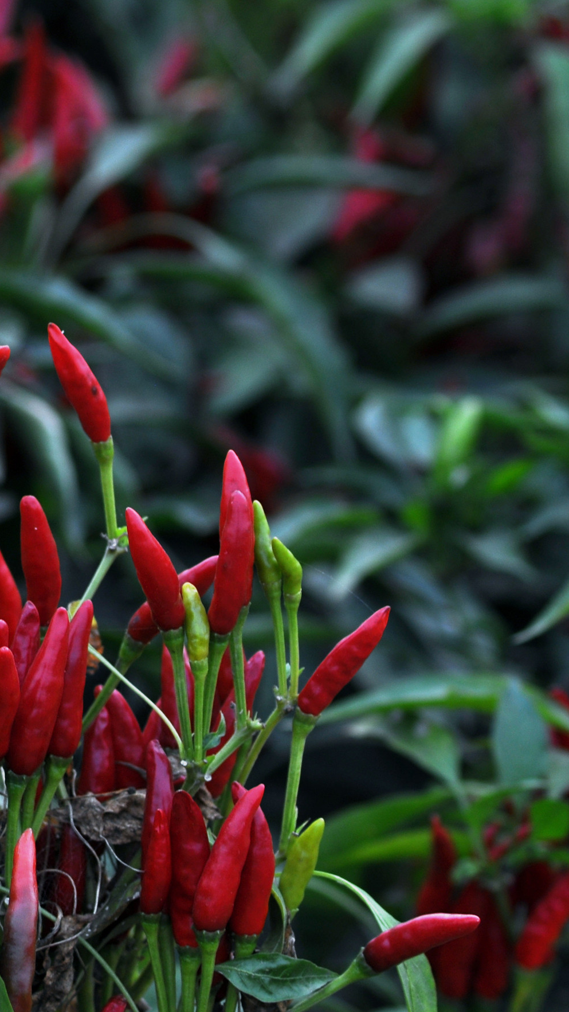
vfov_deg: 9.1
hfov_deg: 5.1
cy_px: 507
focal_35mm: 237
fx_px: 6356
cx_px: -59
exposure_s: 1/125
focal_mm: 100
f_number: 6.3
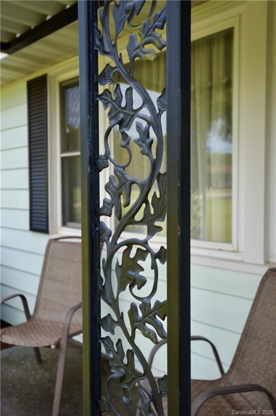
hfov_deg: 36.8
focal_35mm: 36
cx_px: 138
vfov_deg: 53.2
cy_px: 208
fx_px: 415
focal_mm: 24
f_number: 5.6
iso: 110
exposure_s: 1/125
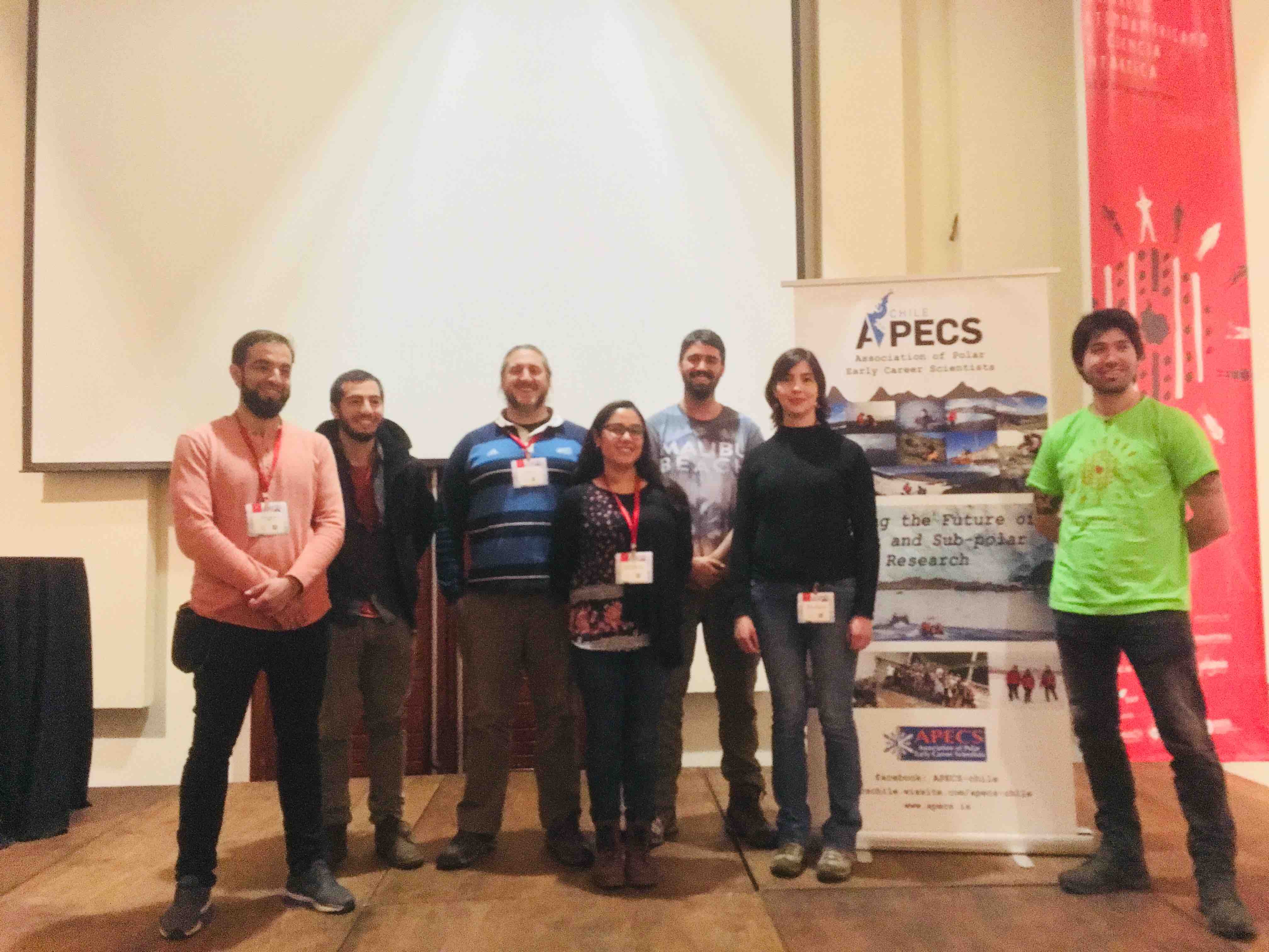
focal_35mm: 29
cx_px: 634
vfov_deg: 48.2
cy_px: 476
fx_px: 1063
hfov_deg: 61.7
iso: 640
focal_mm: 4.15
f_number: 2.2
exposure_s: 1/17
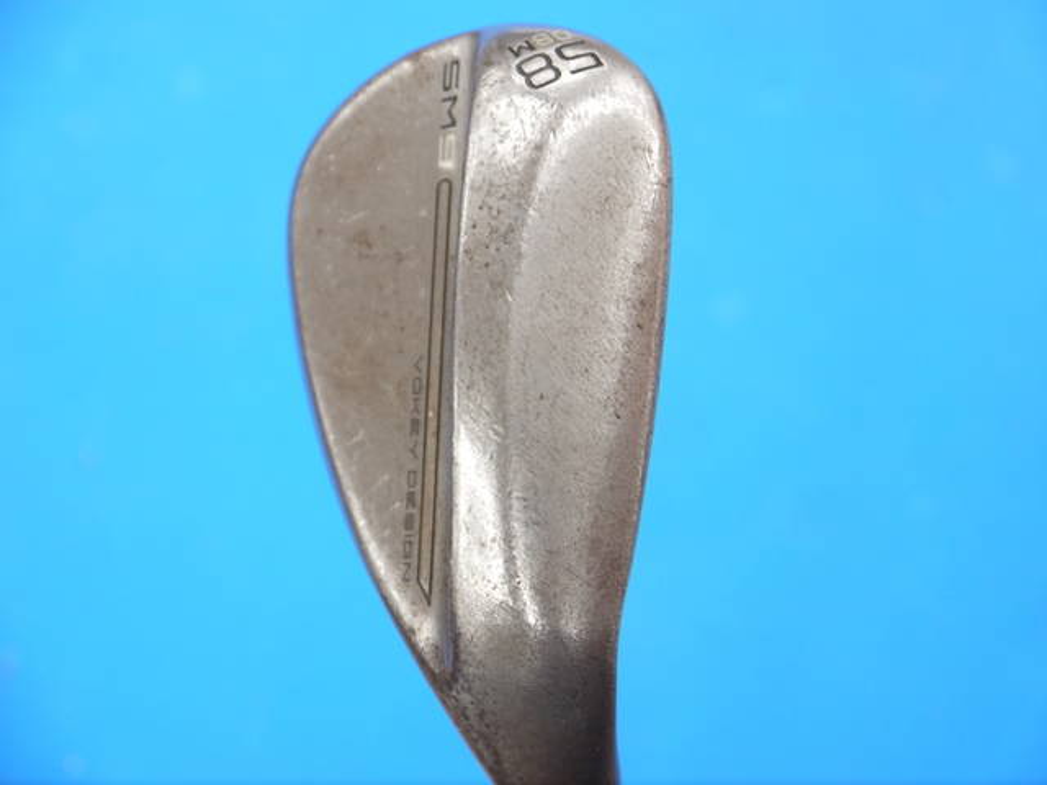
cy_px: 392
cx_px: 524
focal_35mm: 84
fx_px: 2541
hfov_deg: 23.3
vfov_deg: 17.6
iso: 800
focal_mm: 42
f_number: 5.6
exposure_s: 1/80
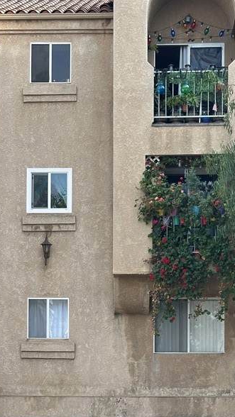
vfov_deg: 23.0
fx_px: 1008
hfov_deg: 13.3
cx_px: 116
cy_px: 340
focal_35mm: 91
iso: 64
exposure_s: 1/944
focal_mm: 6.86
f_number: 1.78
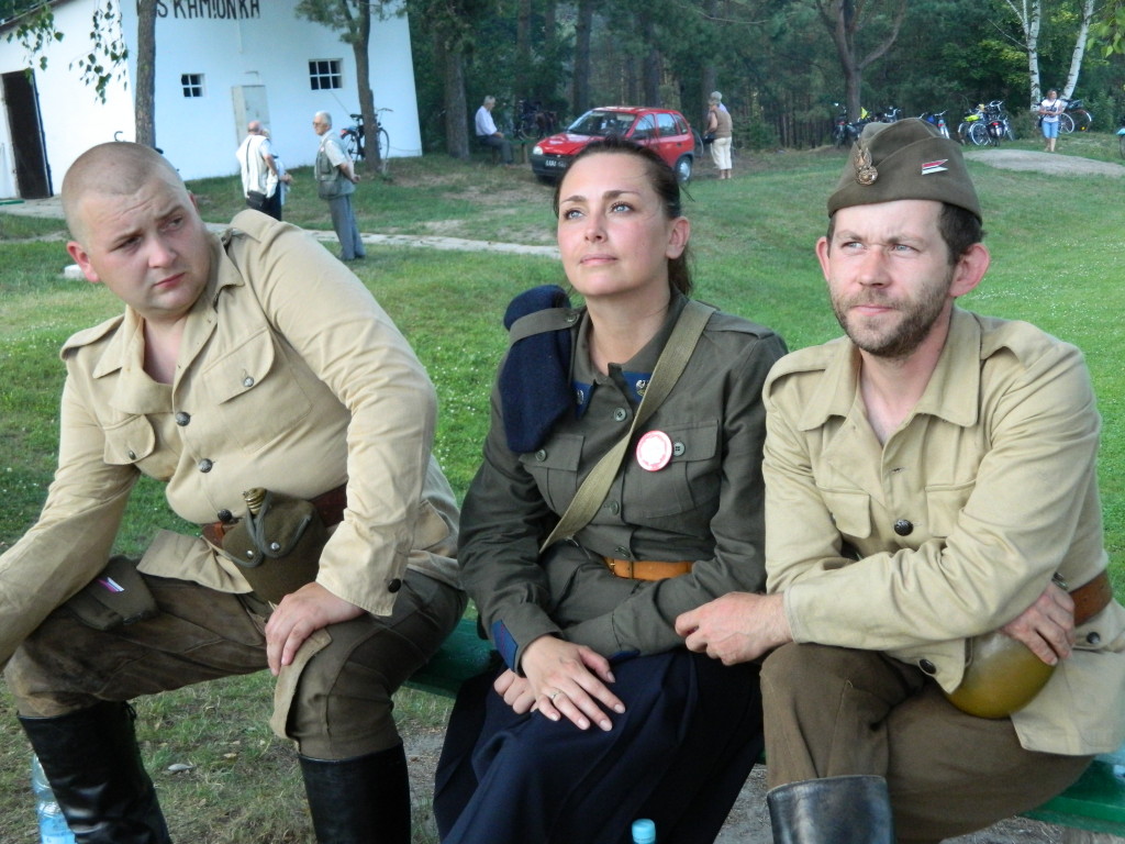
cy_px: 422
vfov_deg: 30.9
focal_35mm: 47
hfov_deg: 40.4
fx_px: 1527
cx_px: 562
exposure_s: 1/320
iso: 400
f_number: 3.6
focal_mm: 8.4
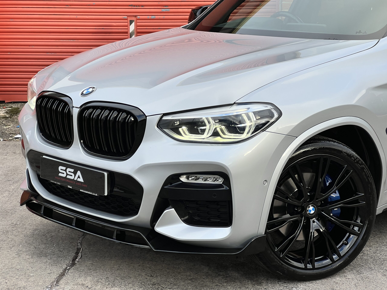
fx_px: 861
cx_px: 194
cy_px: 145
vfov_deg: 19.1
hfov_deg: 25.3
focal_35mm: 77
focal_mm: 9
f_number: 2.8
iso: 32
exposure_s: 1/220
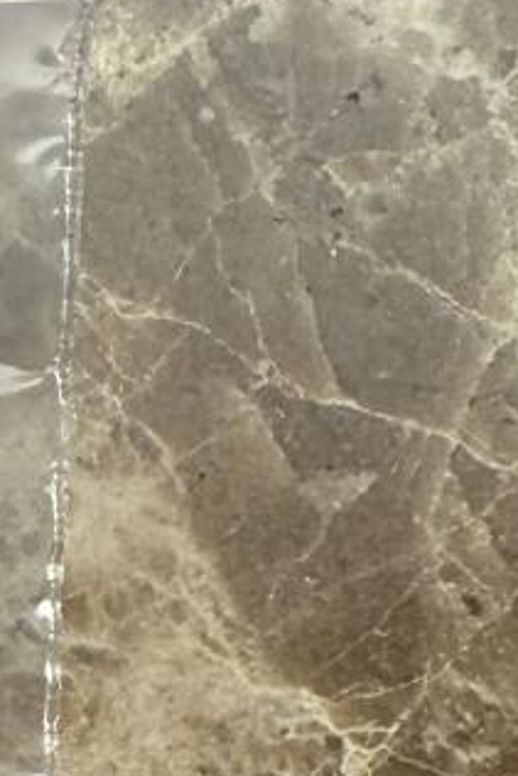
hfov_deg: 8.0
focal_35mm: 142
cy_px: 1233
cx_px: -1137
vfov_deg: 13.4
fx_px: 3061
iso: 80
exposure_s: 1/99
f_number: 2.2
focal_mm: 2.22
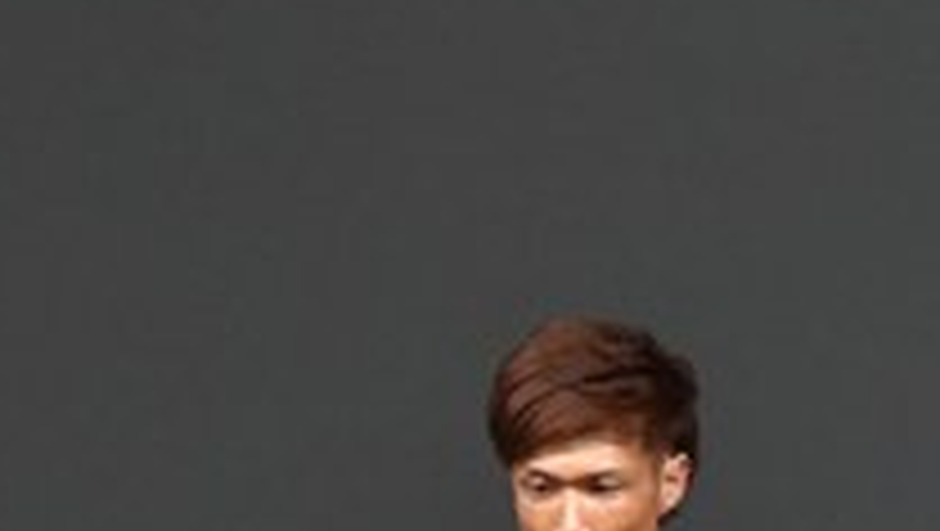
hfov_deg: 1.8
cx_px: 888
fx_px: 30486
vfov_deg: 1.0
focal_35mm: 1222
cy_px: 1098
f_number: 5.6
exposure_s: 1/400
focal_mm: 210
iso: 4000
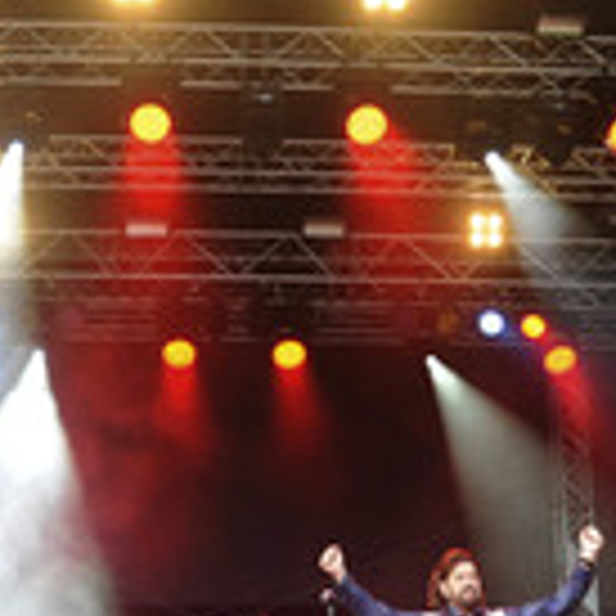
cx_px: 238
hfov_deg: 25.7
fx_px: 1349
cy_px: 670
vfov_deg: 24.1
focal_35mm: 67
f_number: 4
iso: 400
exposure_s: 1/200
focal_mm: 24
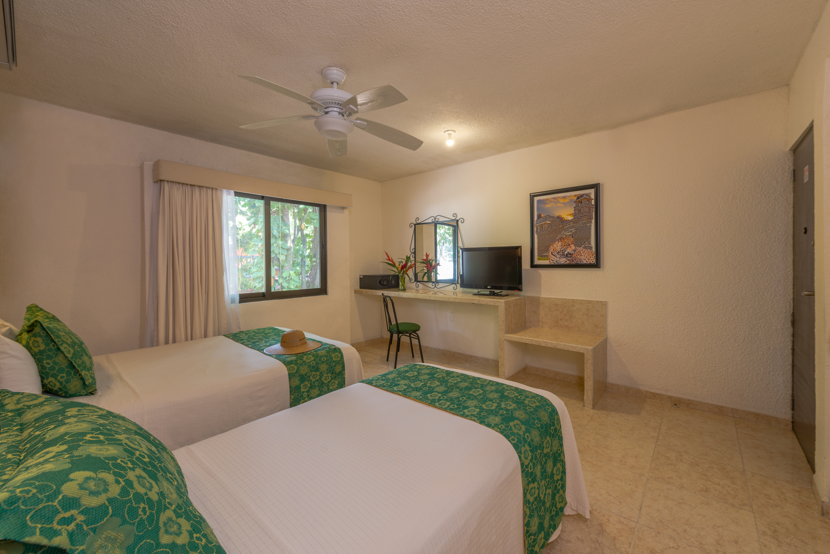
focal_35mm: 14
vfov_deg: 81.3
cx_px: 415
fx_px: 323
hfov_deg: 104.2
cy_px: 277
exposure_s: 1/5
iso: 250
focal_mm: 14
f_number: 8
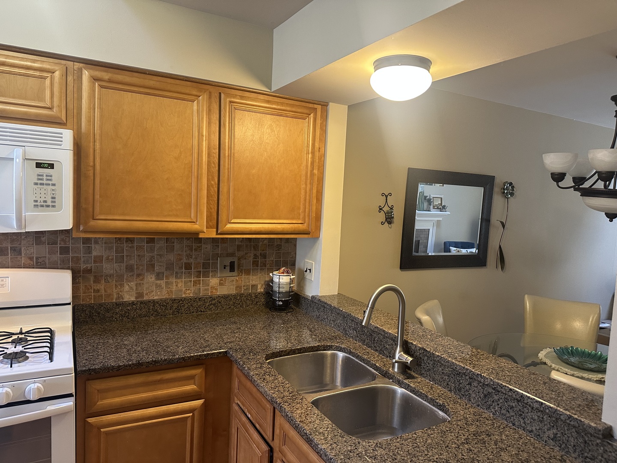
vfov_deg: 56.8
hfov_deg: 71.6
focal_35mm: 24
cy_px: 232
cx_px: 308
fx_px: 428
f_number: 1.78
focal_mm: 6.86
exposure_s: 1/60
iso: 320
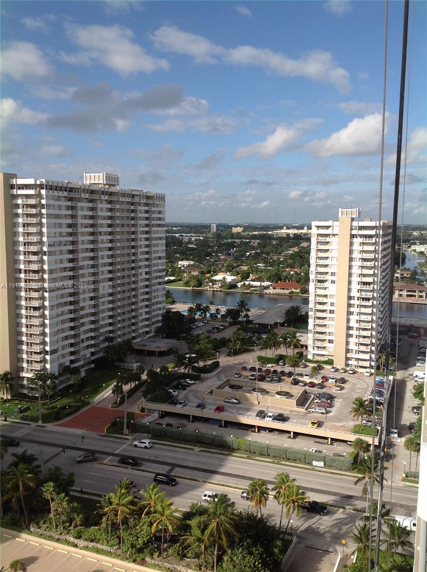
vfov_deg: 52.7
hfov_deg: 40.6
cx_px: 214
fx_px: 577
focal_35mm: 35
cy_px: 286
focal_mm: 4.28
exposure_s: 1/2160
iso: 50
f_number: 2.4
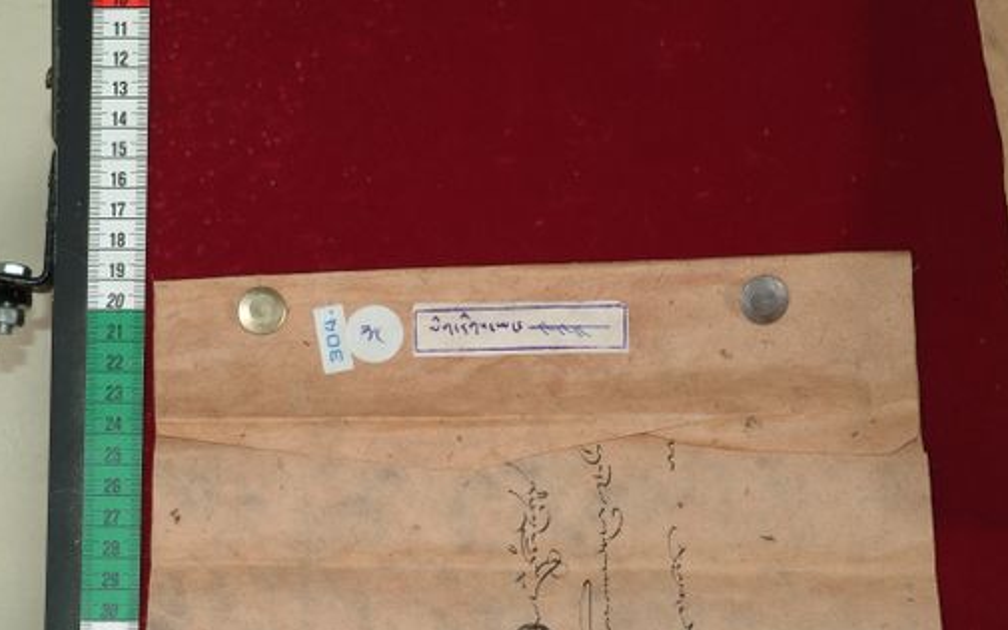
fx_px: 2515
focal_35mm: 92
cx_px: 501
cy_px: 308
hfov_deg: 22.7
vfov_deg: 14.3
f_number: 13
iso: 160
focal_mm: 59
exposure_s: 1/20
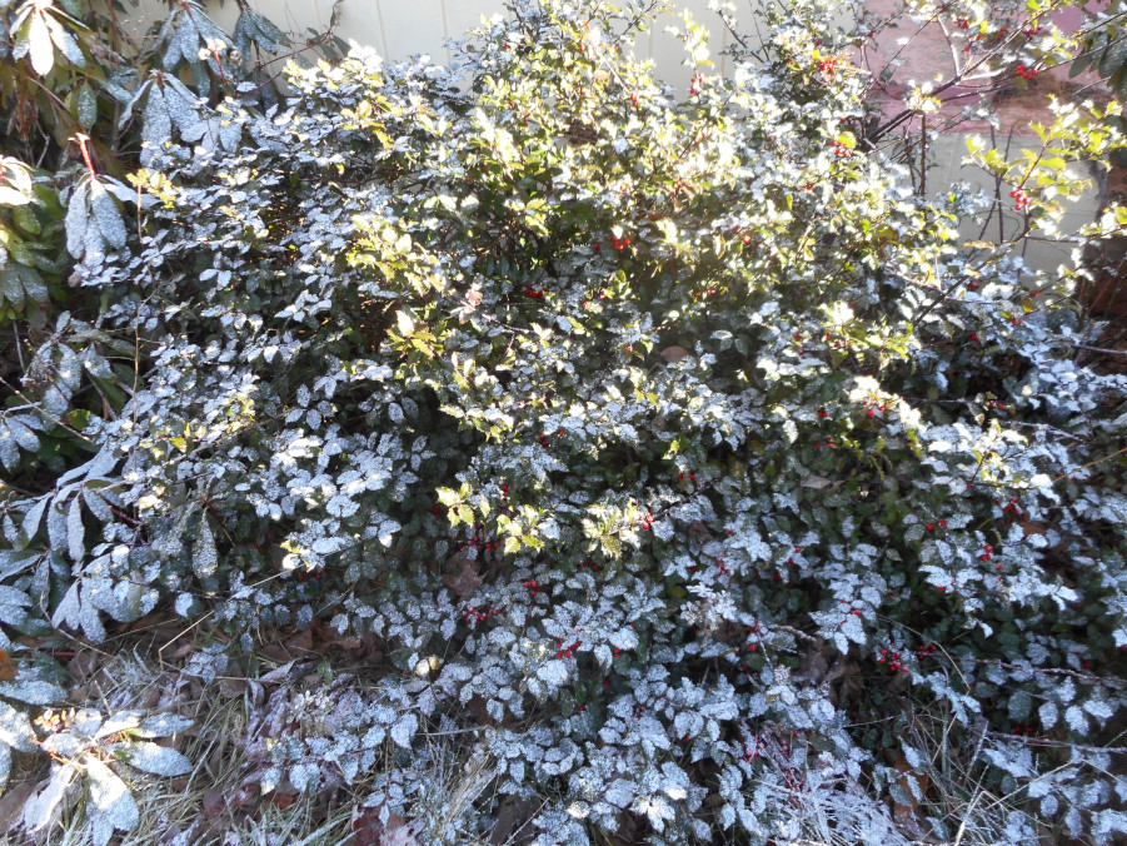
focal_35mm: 25
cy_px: 423
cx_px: 564
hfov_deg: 69.4
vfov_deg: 54.9
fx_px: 814
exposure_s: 1/40
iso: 80
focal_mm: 4.5
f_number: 3.7
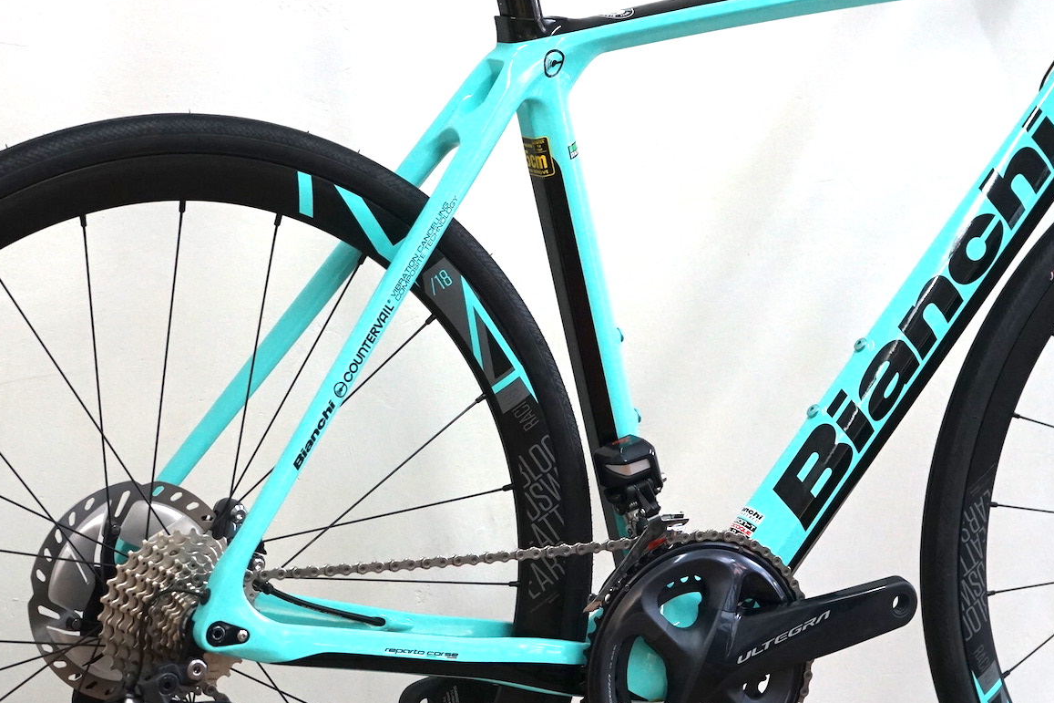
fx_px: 3337
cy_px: 303
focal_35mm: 114
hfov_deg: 17.9
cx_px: 601
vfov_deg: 12.0
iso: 1600
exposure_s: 1/160
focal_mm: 60
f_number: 5
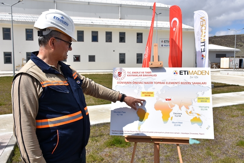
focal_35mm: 36
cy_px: 82
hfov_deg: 53.1
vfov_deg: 36.9
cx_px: 122
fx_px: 244
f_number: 13
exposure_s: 1/500
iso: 250
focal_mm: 24
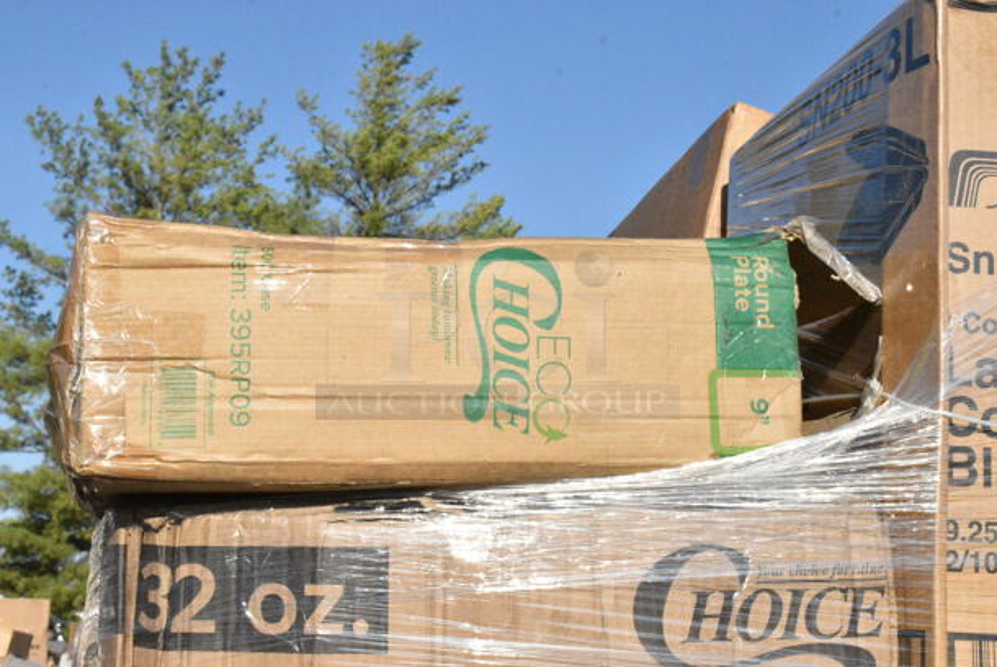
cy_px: 334
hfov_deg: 33.4
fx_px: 1663
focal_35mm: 60
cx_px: 498
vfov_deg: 22.7
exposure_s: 1/3200
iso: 6400
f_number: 22
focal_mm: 40
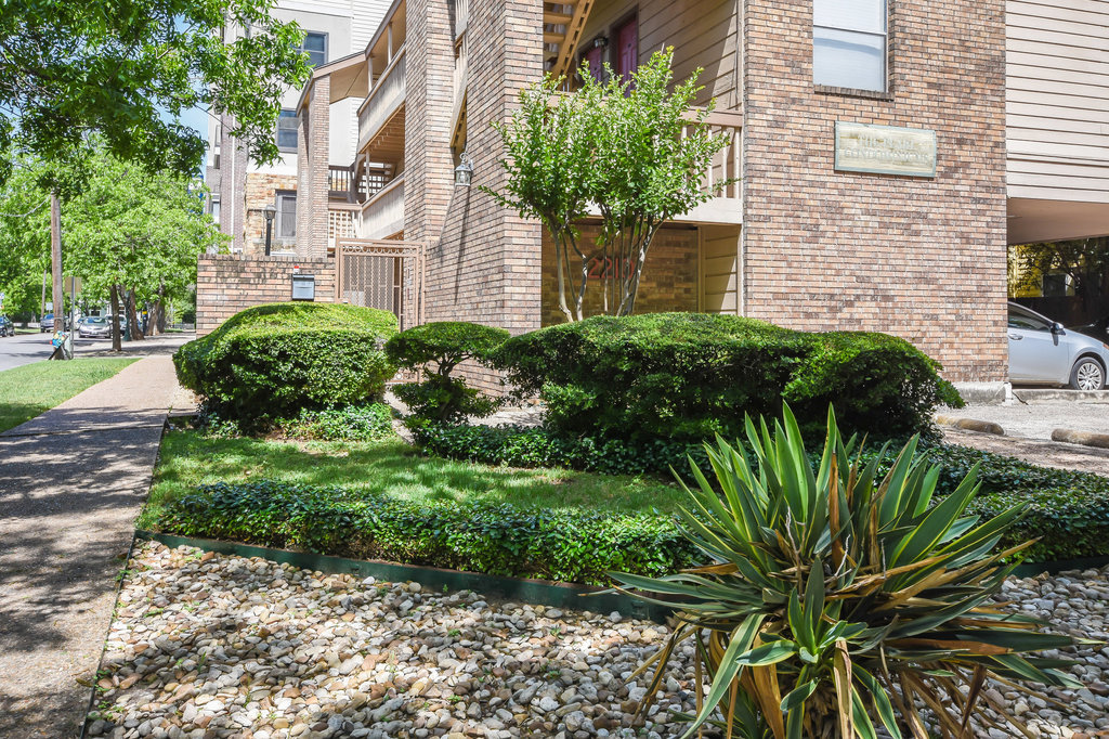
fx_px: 924
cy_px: 370
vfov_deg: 43.6
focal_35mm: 30
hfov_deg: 61.9
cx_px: 554
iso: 200
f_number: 8
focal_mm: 20
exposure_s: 1/320
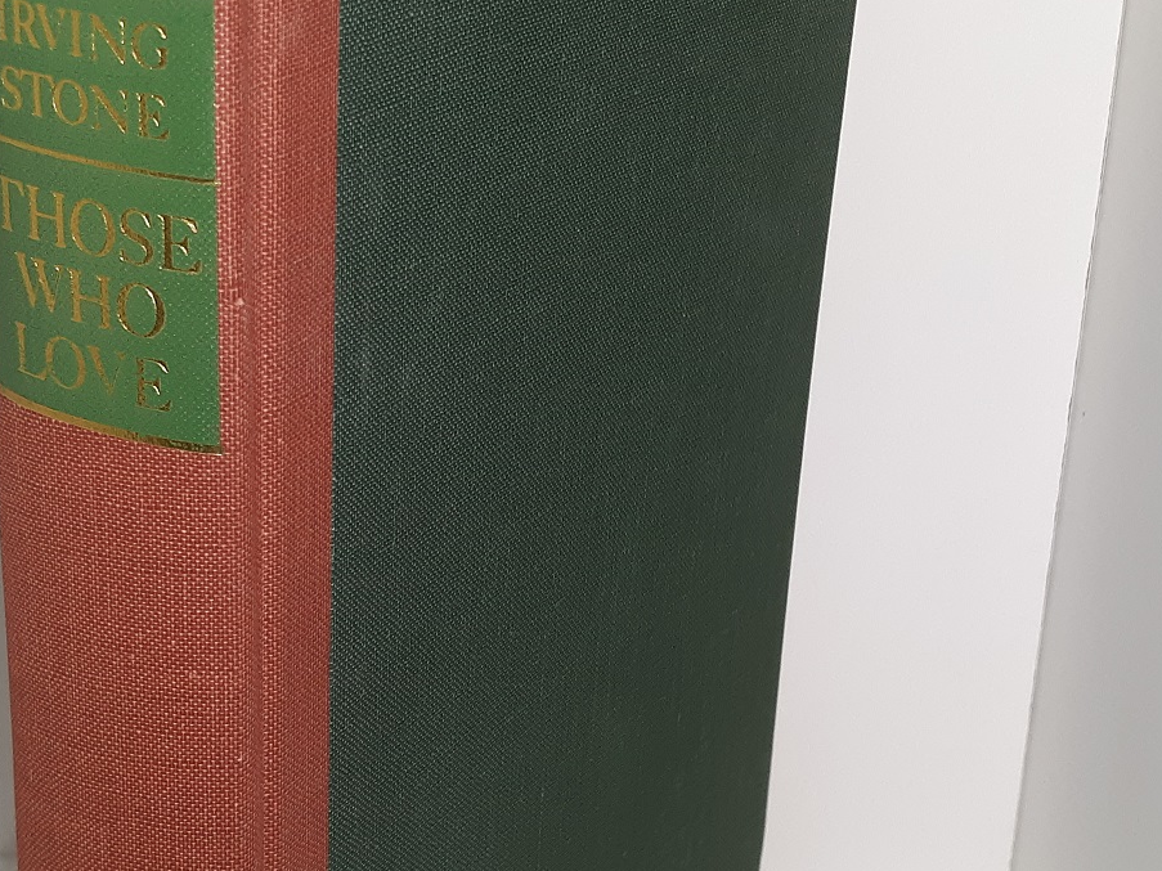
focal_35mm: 64
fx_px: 2148
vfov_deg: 22.9
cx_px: 407
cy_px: 515
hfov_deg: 30.1
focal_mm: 3.7
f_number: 1.7
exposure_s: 1/120
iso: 50
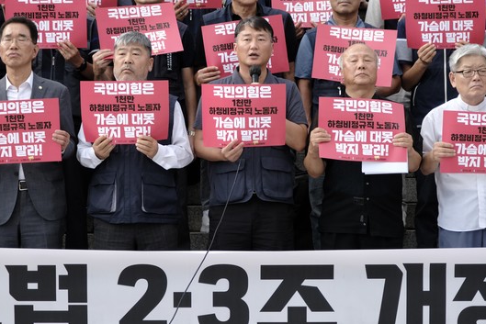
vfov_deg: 10.1
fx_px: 1836
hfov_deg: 15.1
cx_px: 253
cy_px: 152
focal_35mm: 136
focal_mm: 80
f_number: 4
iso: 1000
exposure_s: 1/2500
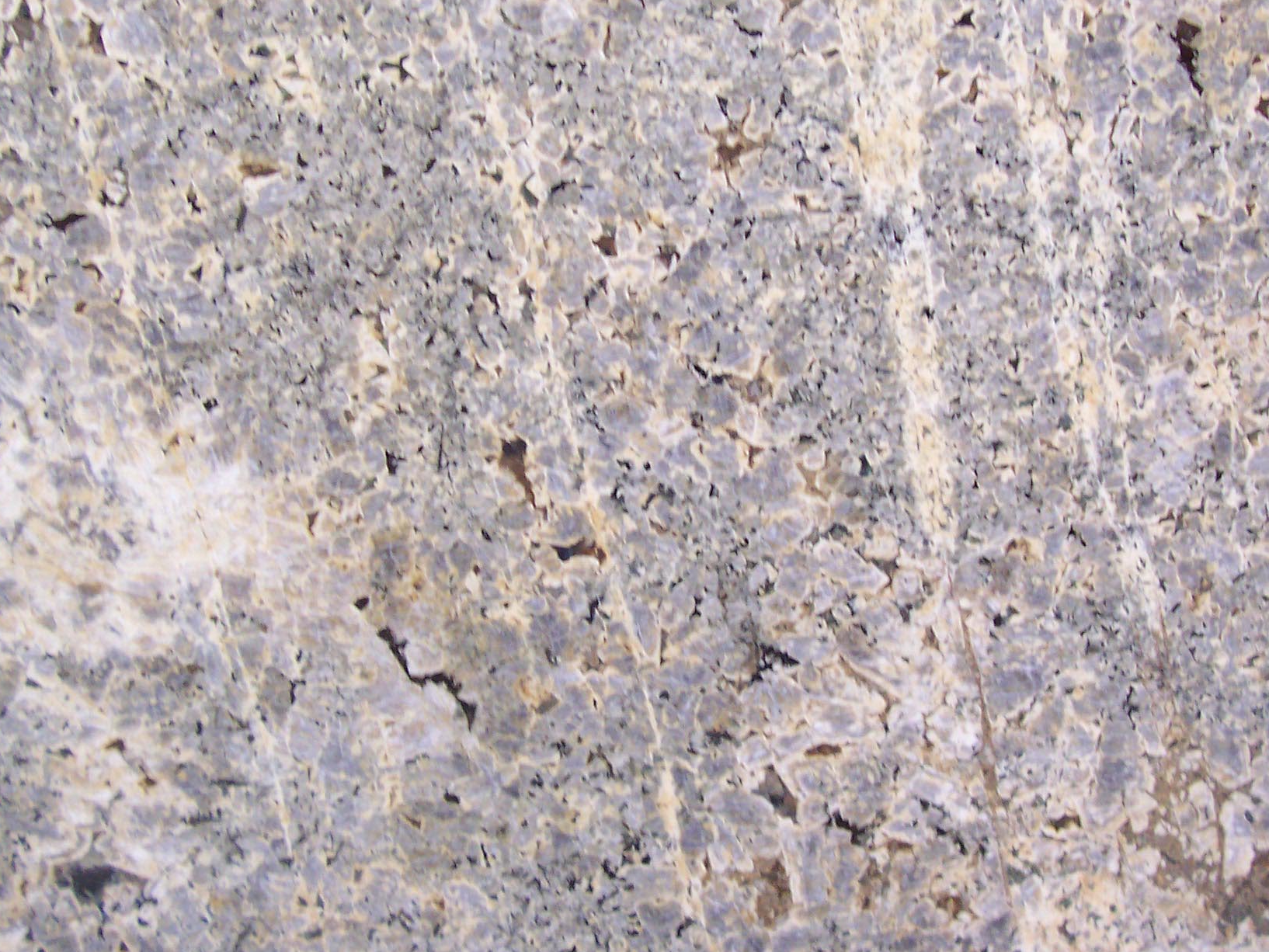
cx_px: 716
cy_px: 428
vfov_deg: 31.5
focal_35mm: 46
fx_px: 1687
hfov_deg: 41.2
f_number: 2.8
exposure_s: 1/20
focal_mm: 5.6
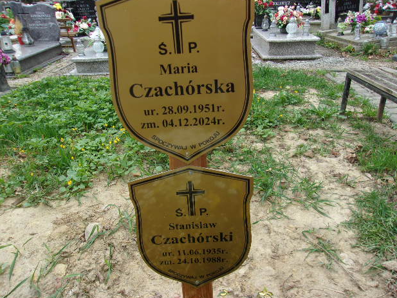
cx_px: 200
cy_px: 145
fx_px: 321
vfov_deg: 49.8
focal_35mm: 28
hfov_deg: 63.4
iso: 80
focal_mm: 4.9
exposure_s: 1/100
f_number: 3
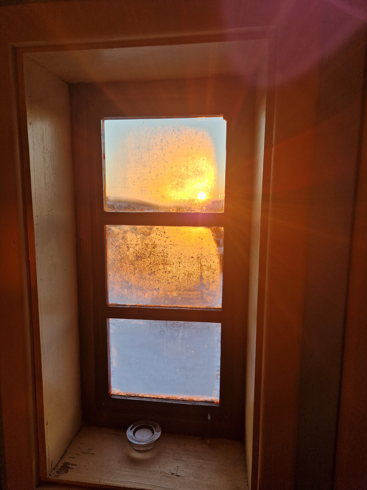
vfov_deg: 73.9
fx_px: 325
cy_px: 245
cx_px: 184
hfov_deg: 58.9
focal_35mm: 23
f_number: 1.8
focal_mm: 5.4
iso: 50
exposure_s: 1/180
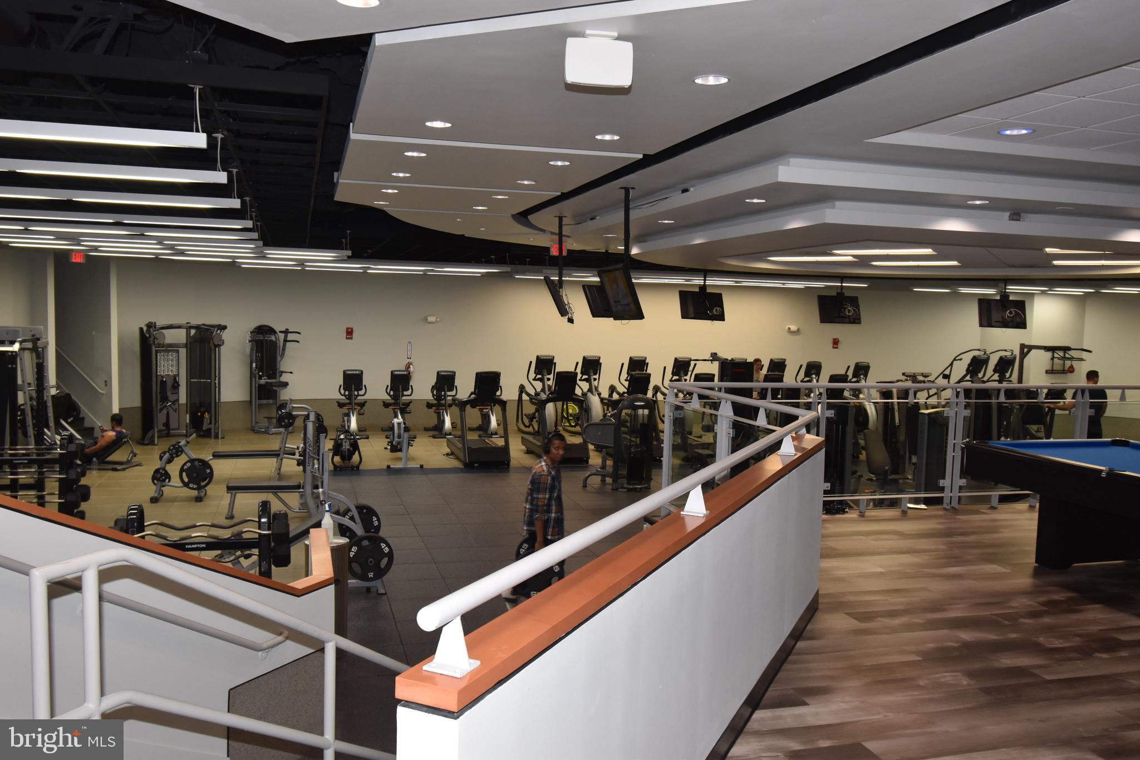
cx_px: 570
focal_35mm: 30
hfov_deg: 61.9
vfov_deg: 43.6
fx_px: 950
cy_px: 380
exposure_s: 1/60
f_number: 7.1
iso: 800
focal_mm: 20
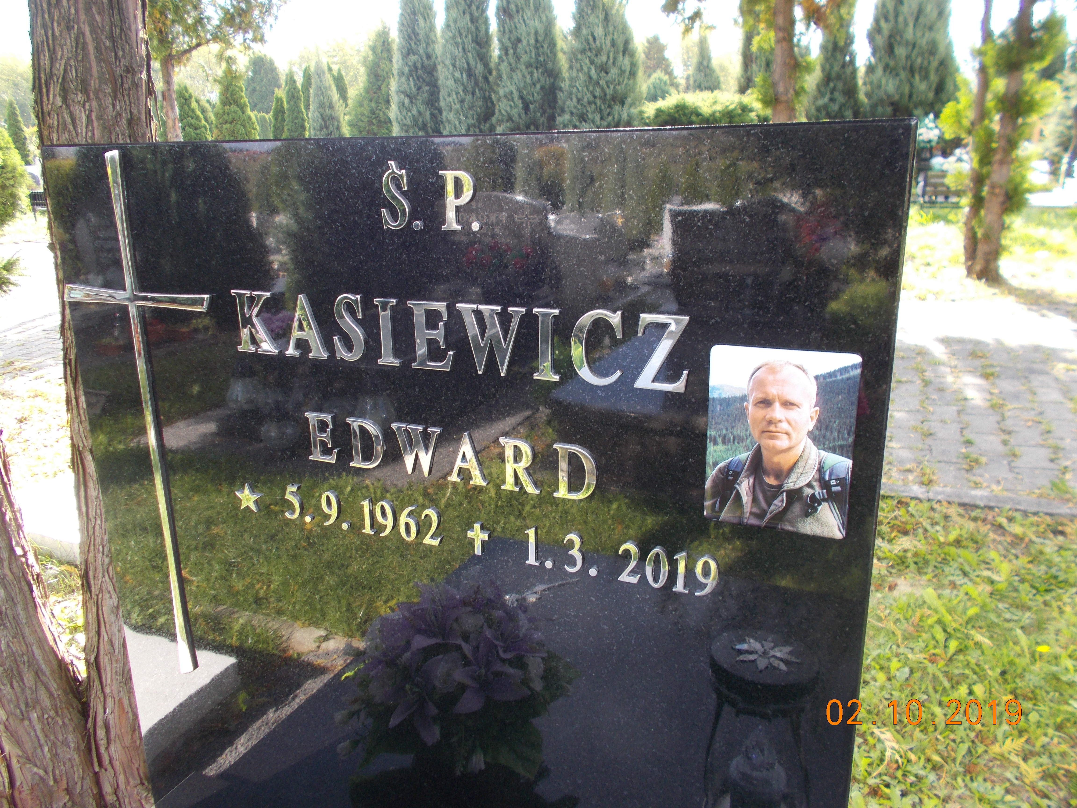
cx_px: 538
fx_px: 809
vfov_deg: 53.1
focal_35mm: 26
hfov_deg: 67.3
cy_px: 404
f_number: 3.2
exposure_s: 1/60
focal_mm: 4.6
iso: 80
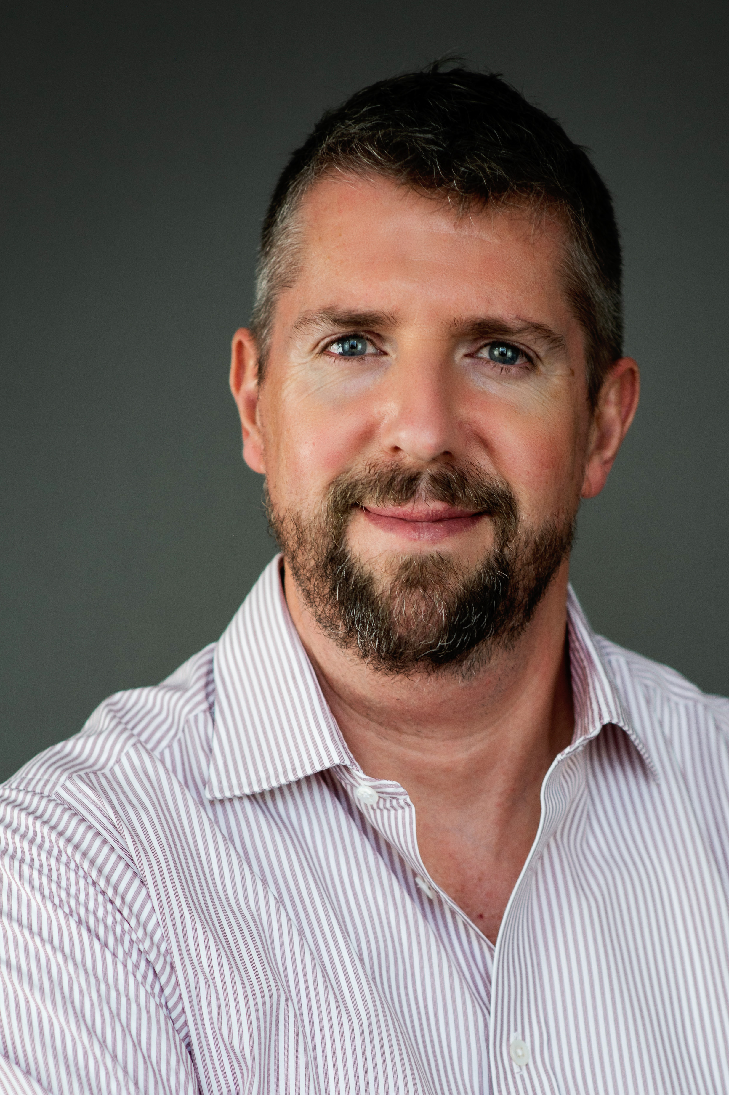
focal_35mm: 139
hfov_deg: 9.9
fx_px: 4227
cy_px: 776
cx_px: 439
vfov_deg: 14.7
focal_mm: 85
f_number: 2.8
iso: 250
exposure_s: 1/400
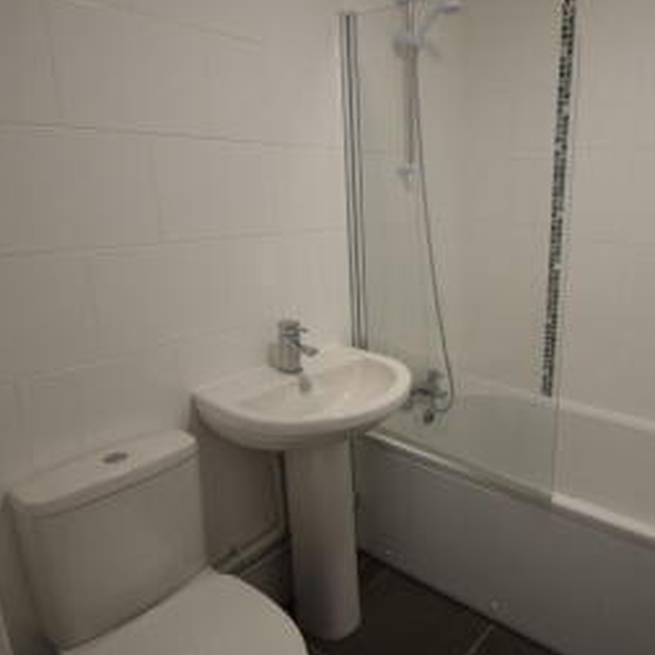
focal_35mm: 24
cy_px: 322
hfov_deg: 62.5
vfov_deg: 65.0
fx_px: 514
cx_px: 463
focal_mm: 10
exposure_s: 1/13
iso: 100
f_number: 4
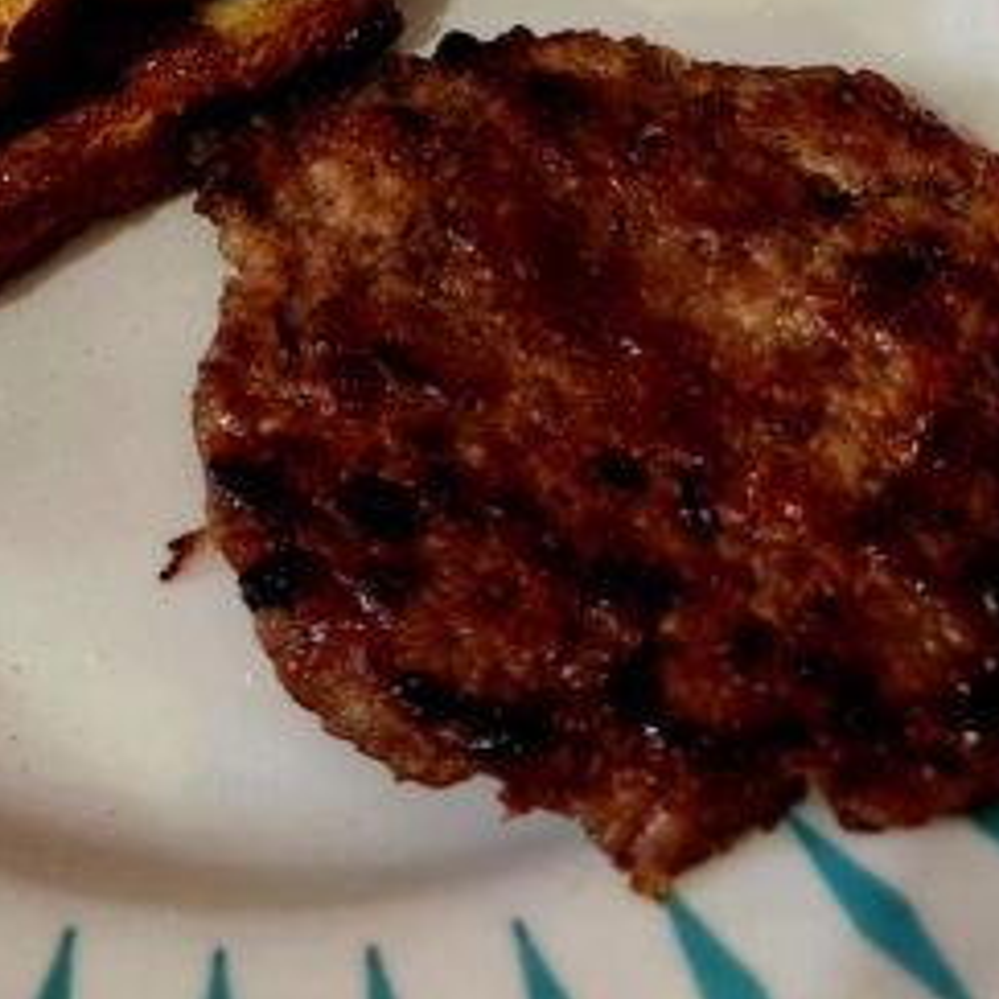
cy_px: -337
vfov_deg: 24.0
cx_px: 204
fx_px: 2024
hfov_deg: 27.2
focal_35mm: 62
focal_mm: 5.4
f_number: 1.8
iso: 640
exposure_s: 1/30
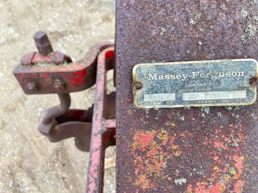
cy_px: 96
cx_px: 129
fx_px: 194
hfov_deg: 67.3
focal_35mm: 26
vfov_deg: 53.1
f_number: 1.8
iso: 32
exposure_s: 1/637
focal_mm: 4.25
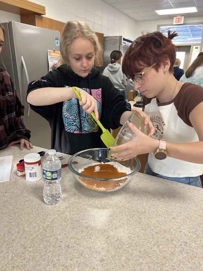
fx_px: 203
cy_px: 136
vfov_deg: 67.3
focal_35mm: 26
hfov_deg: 53.1
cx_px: 102
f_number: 1.5
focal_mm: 5.7
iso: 80
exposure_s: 1/60
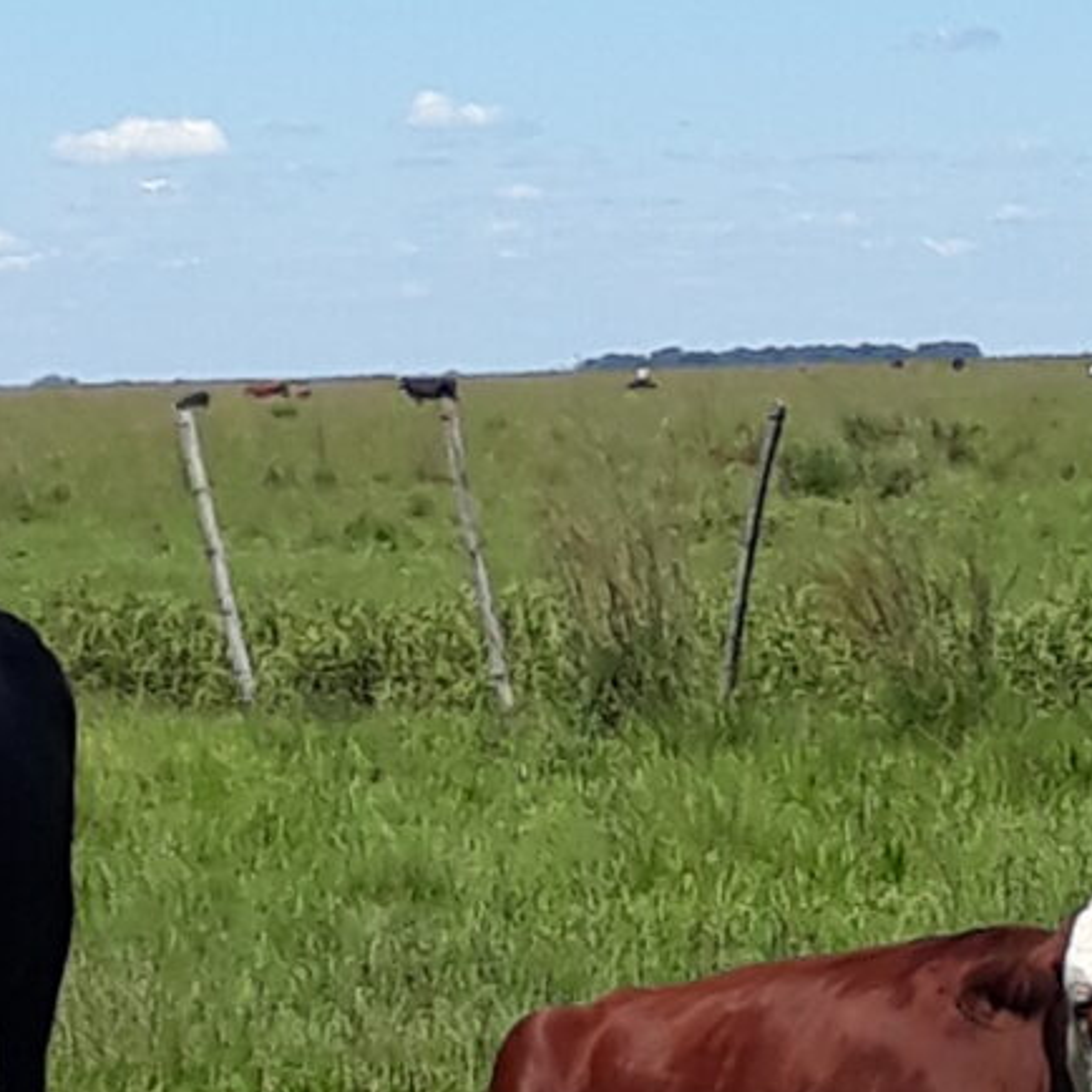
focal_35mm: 55
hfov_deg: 31.0
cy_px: 850
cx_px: 450
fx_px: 1963
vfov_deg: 30.4
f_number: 1.9
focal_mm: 3.6
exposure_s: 1/1706
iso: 40
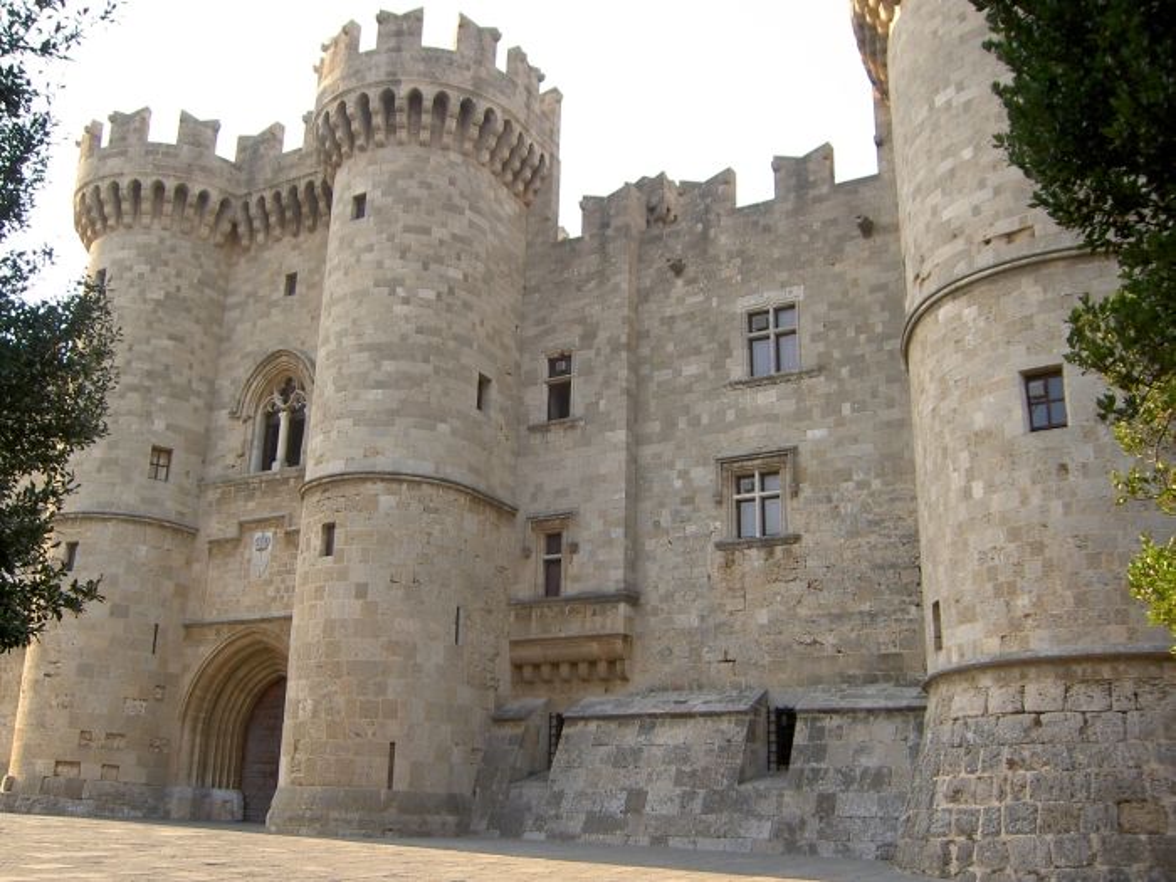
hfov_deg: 54.0
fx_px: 1155
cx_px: 588
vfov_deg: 41.8
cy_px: 441
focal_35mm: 34
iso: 50
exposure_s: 1/160
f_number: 2.8
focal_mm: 5.6
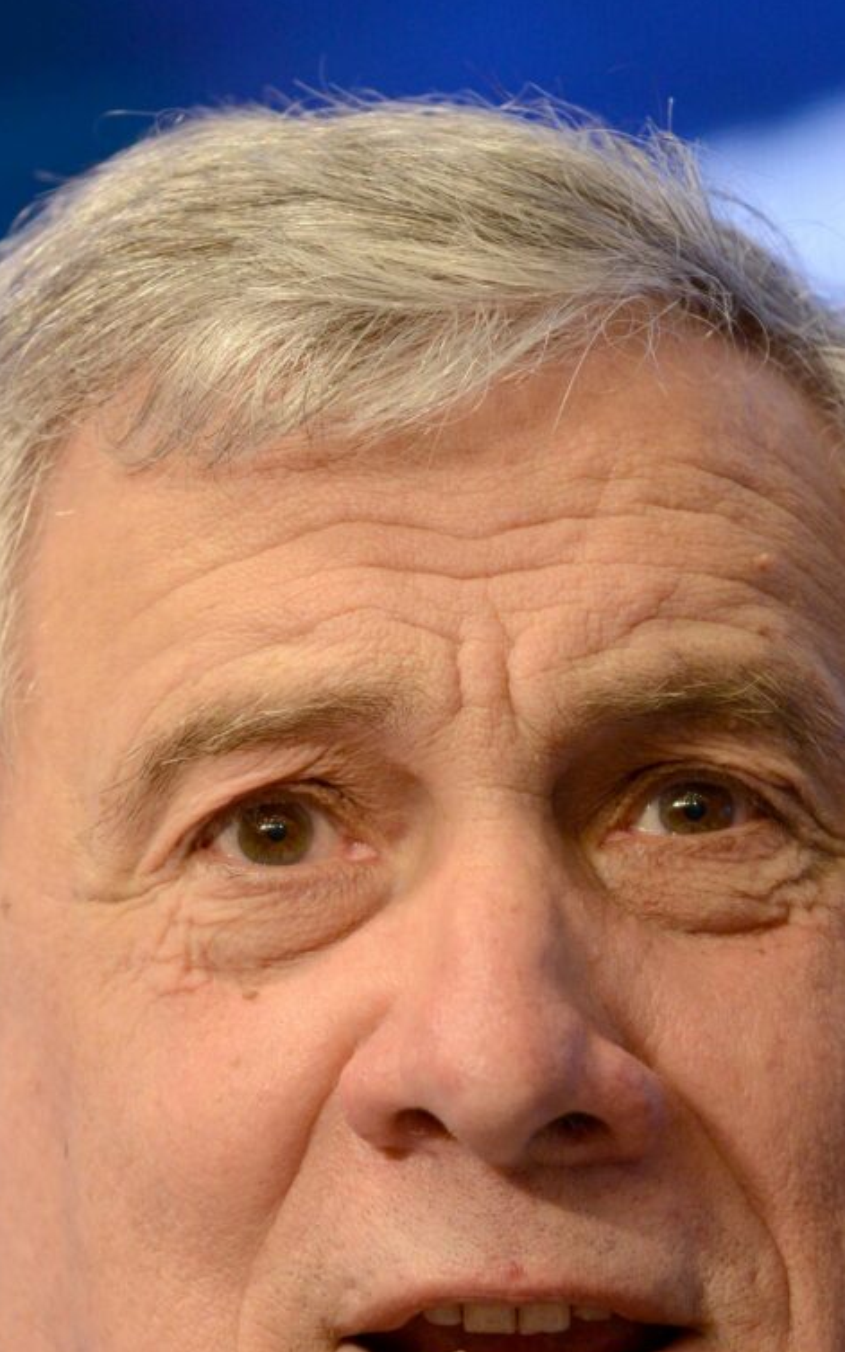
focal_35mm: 438
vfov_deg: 4.8
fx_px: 16129
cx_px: 431
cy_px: 959
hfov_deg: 3.0
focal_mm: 200
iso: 1250
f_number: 4
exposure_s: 1/200
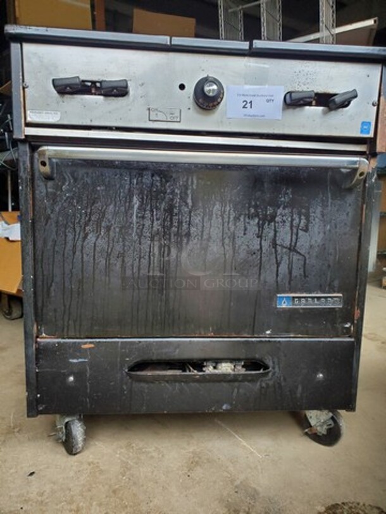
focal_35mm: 26
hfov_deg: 53.1
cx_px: 193
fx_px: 386
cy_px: 257
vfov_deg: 67.3
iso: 200
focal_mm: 4.3
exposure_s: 1/85
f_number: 2.4
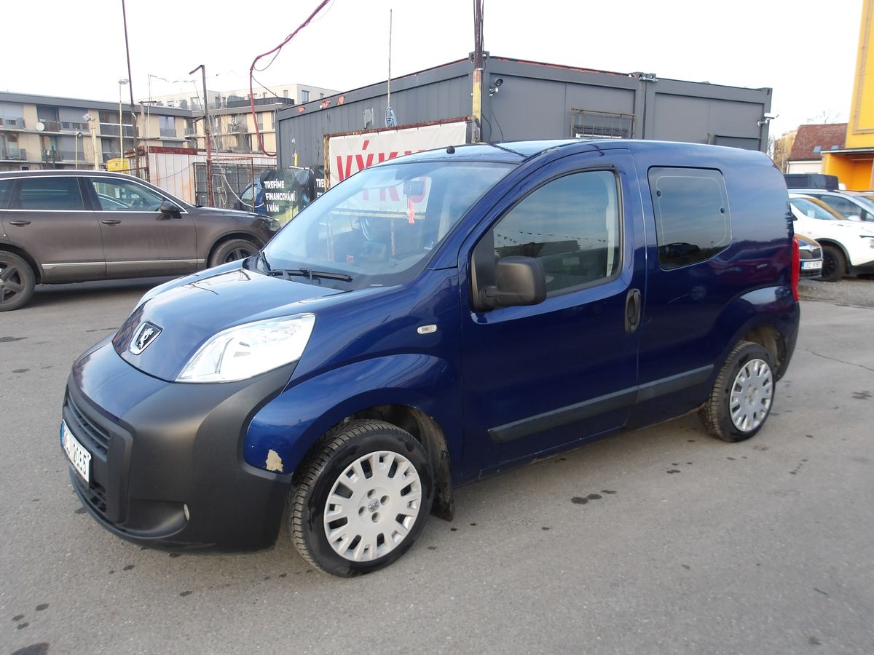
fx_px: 682
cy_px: 328
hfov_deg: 65.3
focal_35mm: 27
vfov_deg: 51.4
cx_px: 437
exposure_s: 1/82
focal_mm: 4.9
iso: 100
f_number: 3
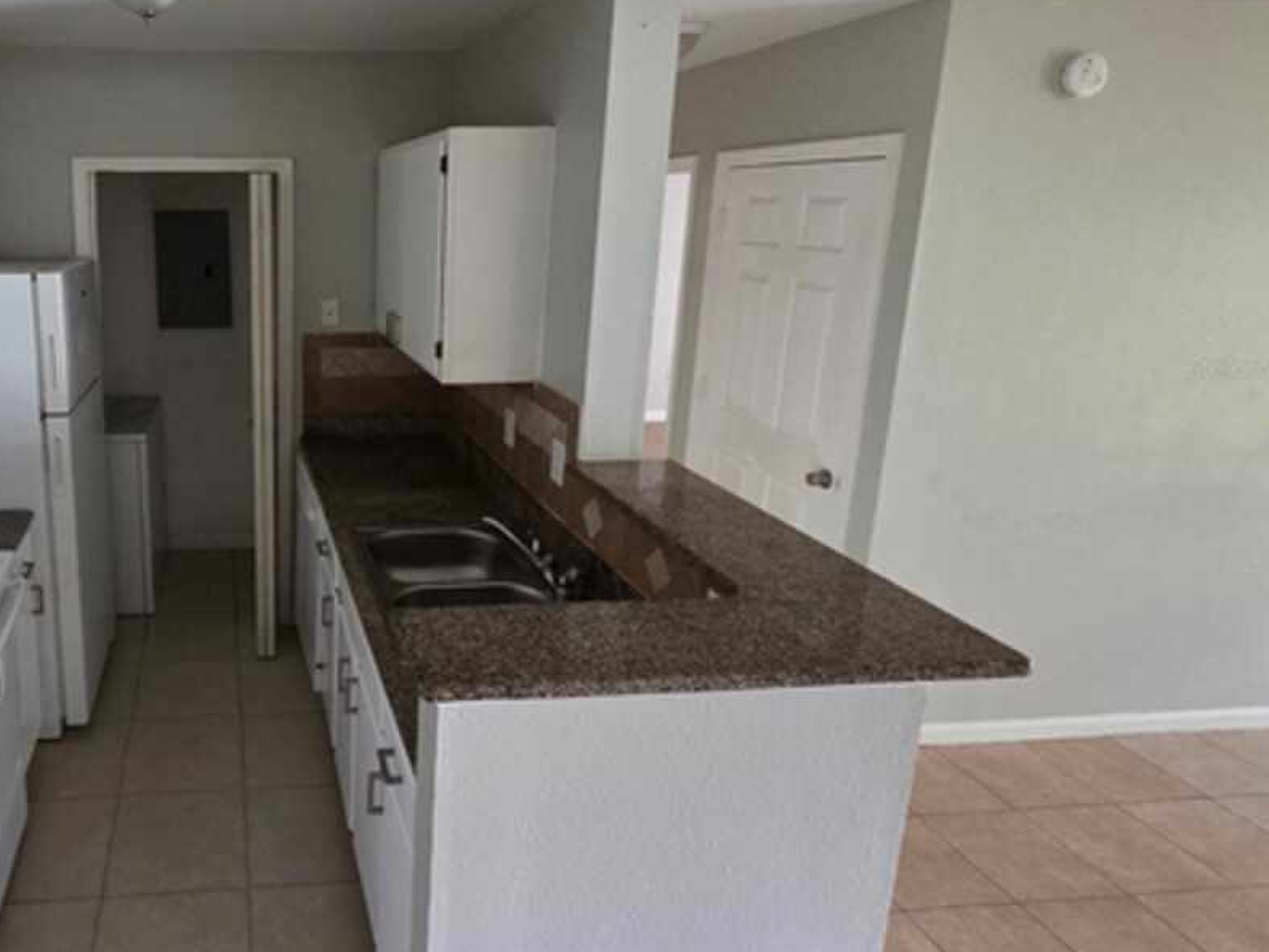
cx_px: 284
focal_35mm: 21
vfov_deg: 62.7
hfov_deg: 72.2
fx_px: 770
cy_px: 367
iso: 1000
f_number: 2.2
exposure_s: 1/60
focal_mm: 2.2
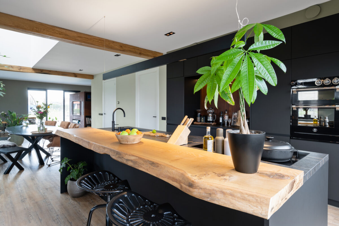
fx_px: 188
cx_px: 170
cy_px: 113
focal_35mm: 20
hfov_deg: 84.0
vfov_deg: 61.9
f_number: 9.5
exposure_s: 1/2
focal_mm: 20
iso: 100
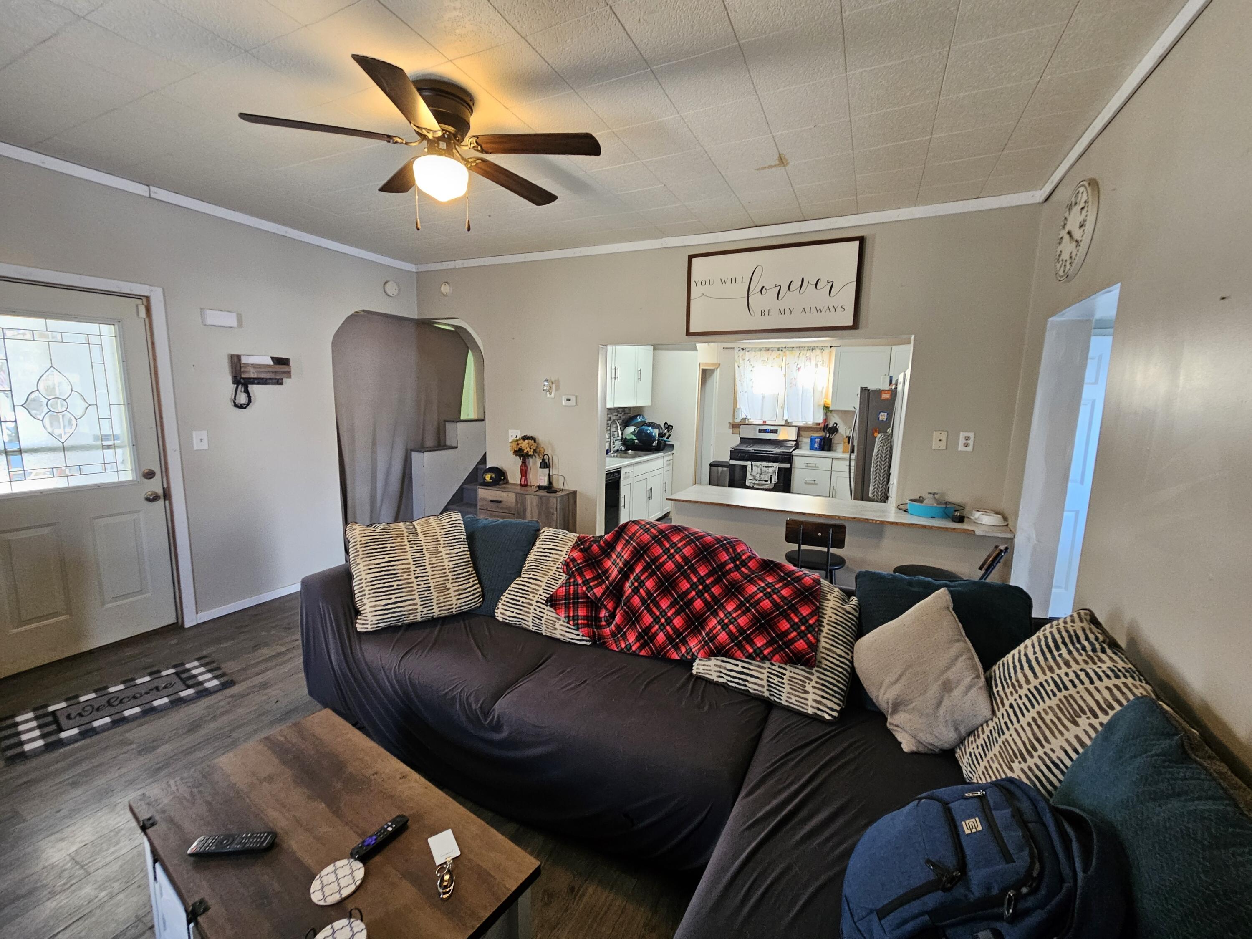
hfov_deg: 106.2
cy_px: 470
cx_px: 626
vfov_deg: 89.9
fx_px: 470
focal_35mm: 13
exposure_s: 1/40
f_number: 2.2
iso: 320
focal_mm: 2.2
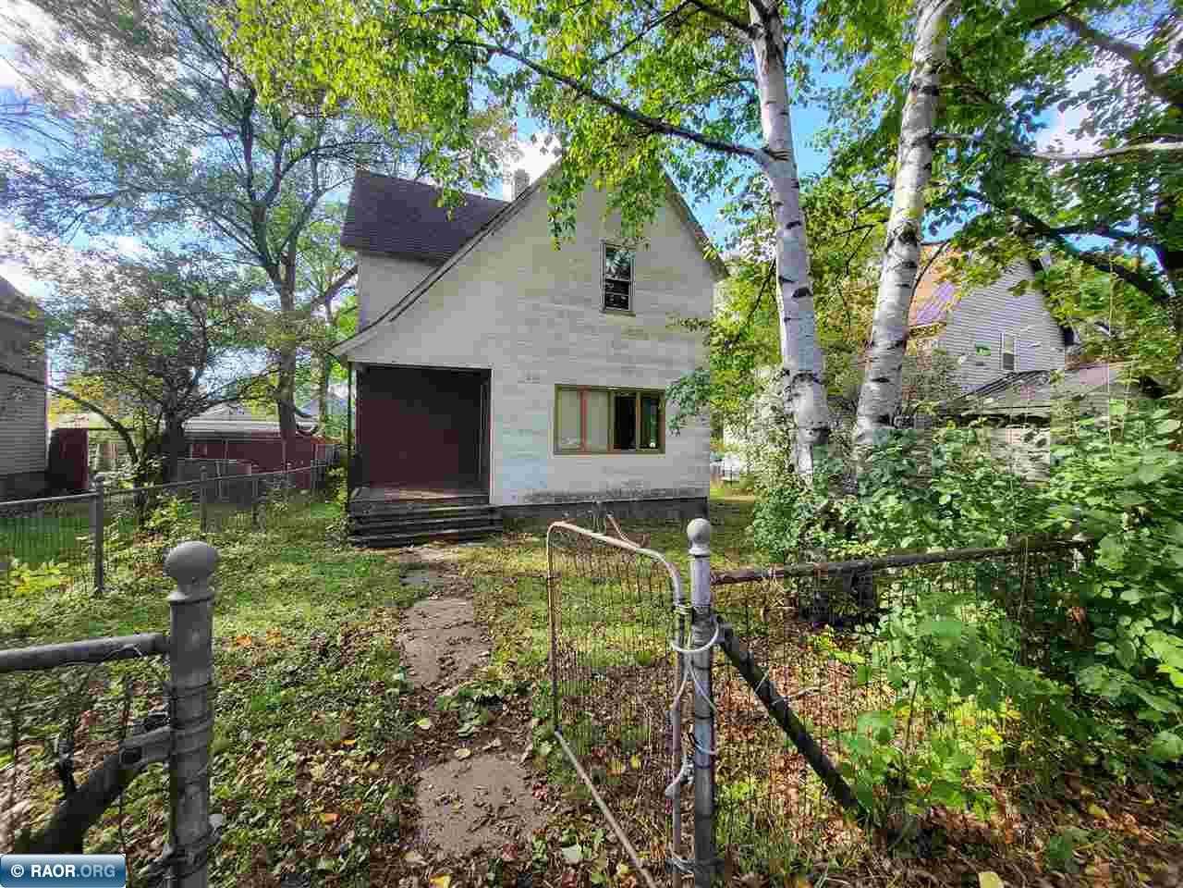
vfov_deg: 89.9
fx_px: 444
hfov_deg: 106.2
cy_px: 444
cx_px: 592
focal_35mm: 13
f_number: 2.2
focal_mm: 1.74
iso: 32
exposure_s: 1/160
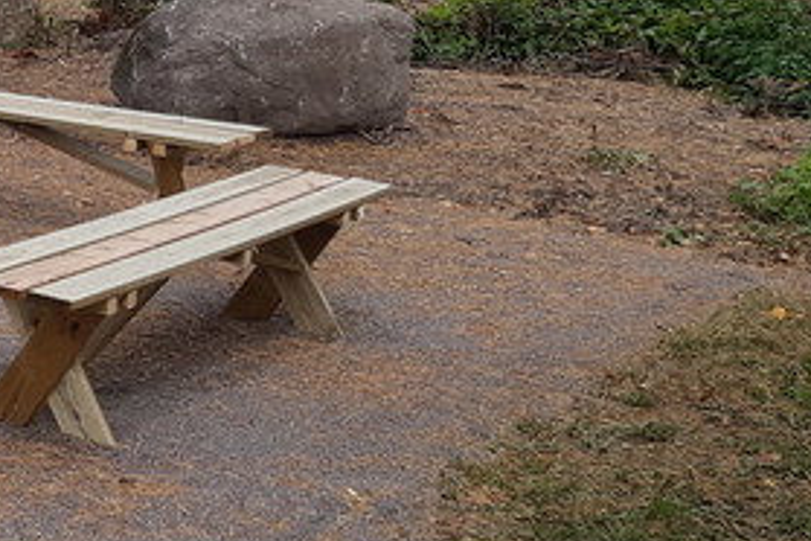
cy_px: 44
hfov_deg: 18.7
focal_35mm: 93
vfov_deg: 14.5
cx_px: -480
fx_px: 2095
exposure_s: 1/455
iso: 40
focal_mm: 3.92
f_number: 1.7
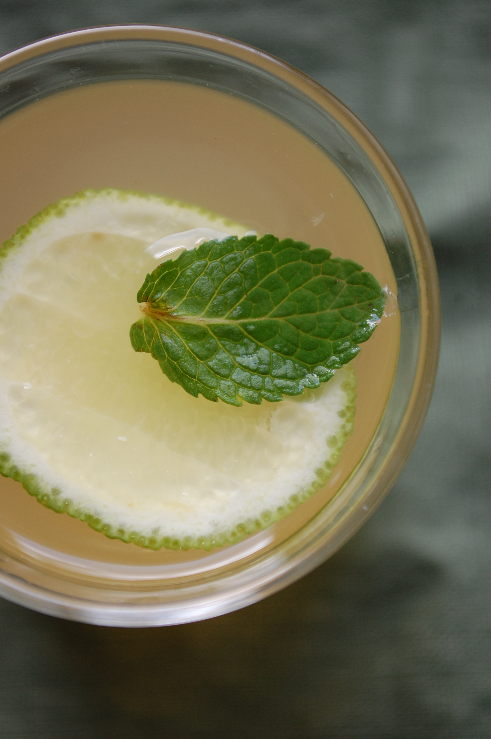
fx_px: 1691
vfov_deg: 24.6
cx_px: 246
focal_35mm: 82
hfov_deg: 16.5
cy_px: 370
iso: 400
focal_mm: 55
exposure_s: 1/60
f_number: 6.3
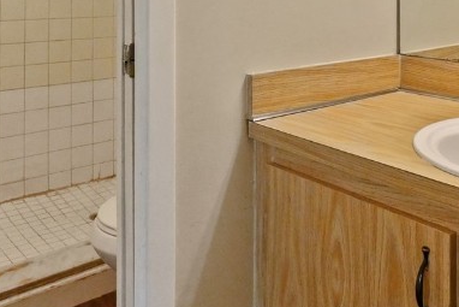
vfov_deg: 31.9
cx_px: 296
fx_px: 497
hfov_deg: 48.9
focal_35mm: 39
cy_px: 7
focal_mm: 7
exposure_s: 1/60
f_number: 4
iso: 3200
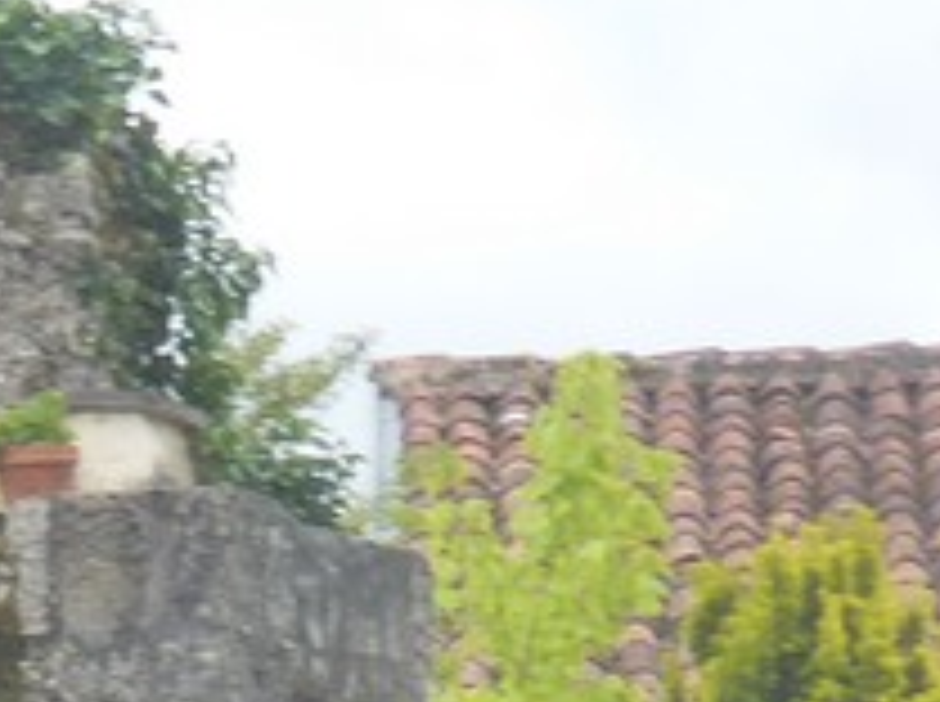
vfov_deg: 3.7
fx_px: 10816
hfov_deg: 4.7
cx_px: -1934
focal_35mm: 399
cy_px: 1256
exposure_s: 1/160
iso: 160
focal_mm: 11
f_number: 4.8
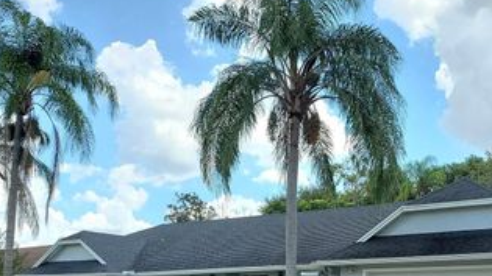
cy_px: 244
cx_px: 311
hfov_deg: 45.1
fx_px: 587
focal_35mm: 45
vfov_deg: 25.7
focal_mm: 4.3
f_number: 2.4
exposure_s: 1/1000
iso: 50
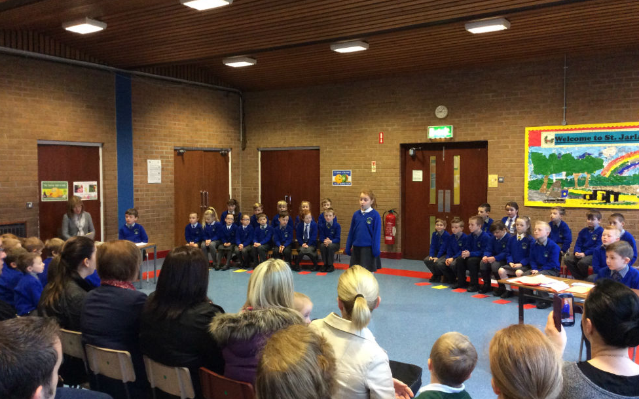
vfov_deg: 37.3
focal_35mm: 34
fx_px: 592
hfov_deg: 56.7
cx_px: 319
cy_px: 196
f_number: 2.4
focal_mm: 3.3
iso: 250
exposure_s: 1/25
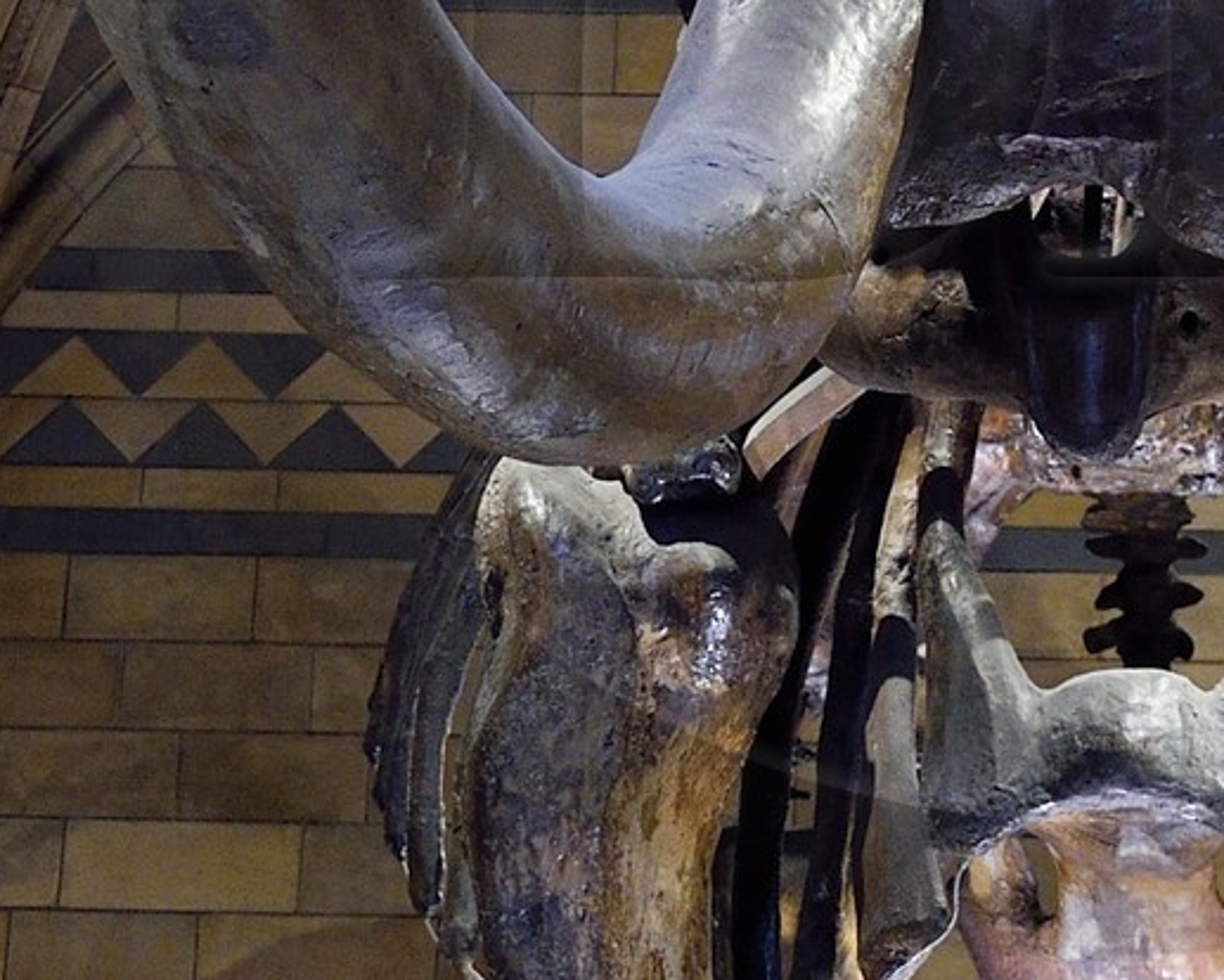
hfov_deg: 12.9
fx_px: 5363
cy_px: -156
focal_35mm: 148
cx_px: 1103
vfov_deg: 10.3
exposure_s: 1/13
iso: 1600
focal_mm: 34
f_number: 7.1
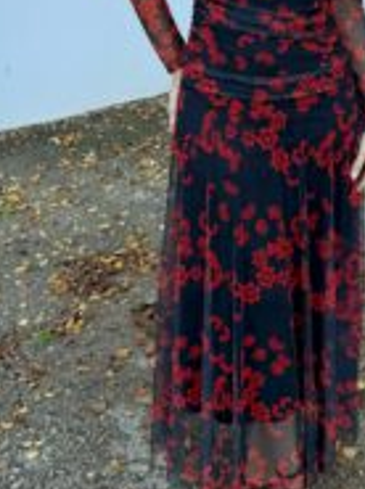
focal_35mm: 52
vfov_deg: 35.9
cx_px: 267
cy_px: 114
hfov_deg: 27.6
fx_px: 734
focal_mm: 6.76
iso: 80
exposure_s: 1/307
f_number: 1.78
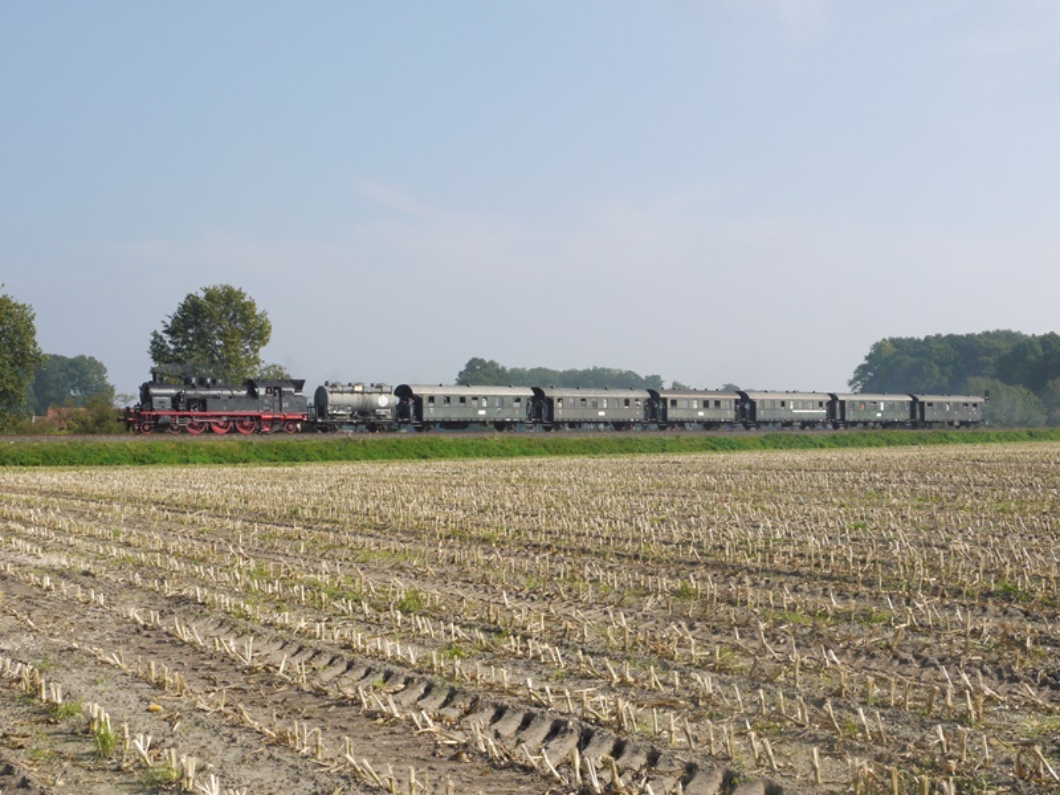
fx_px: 1409
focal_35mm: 46
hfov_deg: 41.2
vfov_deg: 31.5
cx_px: 530
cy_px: 398
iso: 400
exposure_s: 1/400
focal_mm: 23
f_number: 13
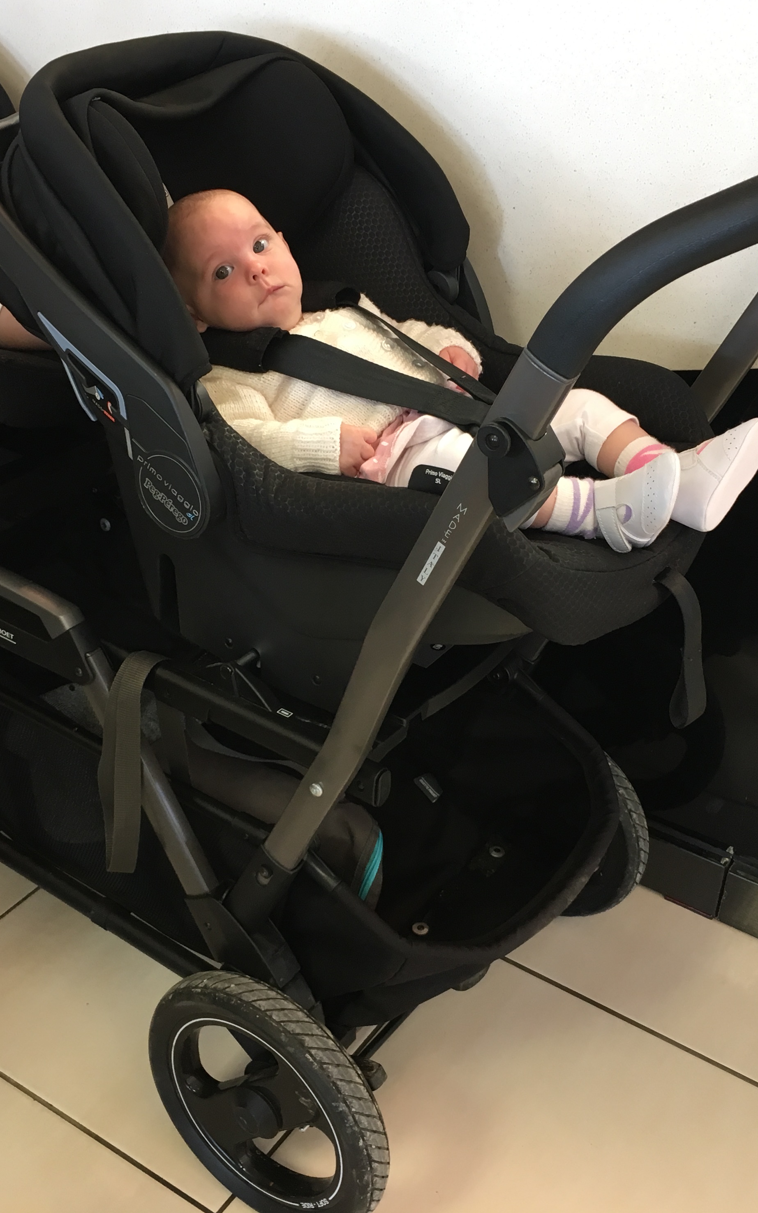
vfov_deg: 47.2
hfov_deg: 30.5
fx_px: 1388
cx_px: 348
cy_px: 596
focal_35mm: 42
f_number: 2.2
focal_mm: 4.15
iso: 80
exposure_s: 1/33
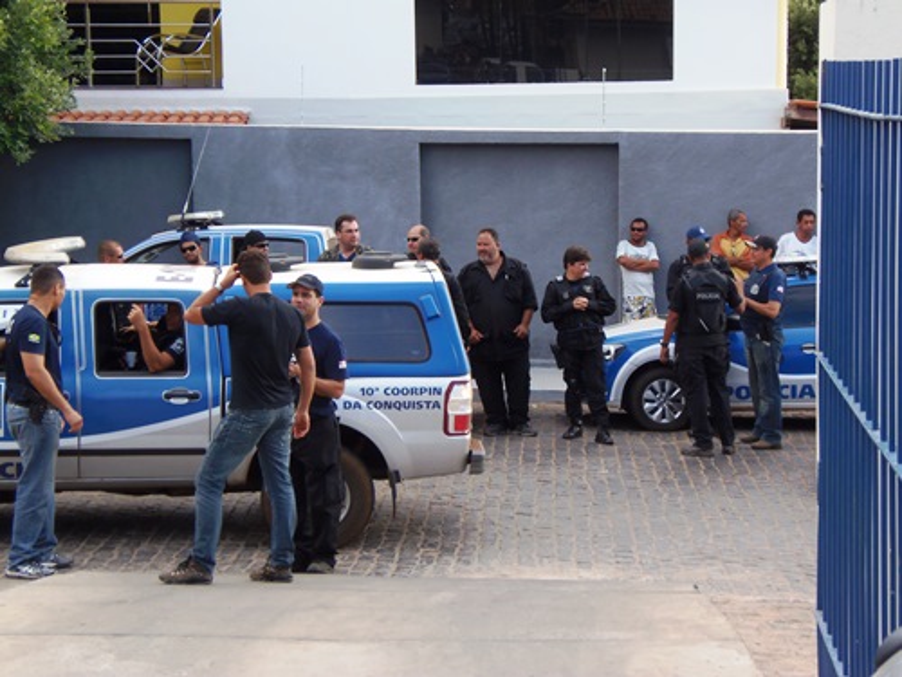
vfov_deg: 19.9
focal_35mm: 74
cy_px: 338
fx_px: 1928
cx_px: 451
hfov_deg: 26.3
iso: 64
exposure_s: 1/125
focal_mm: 13.7
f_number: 4.2
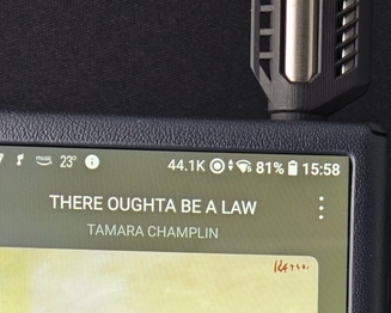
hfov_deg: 8.9
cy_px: 573
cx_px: 410
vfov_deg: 7.0
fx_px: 2489
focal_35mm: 215
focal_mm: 9
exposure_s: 1/50.5
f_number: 2
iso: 640
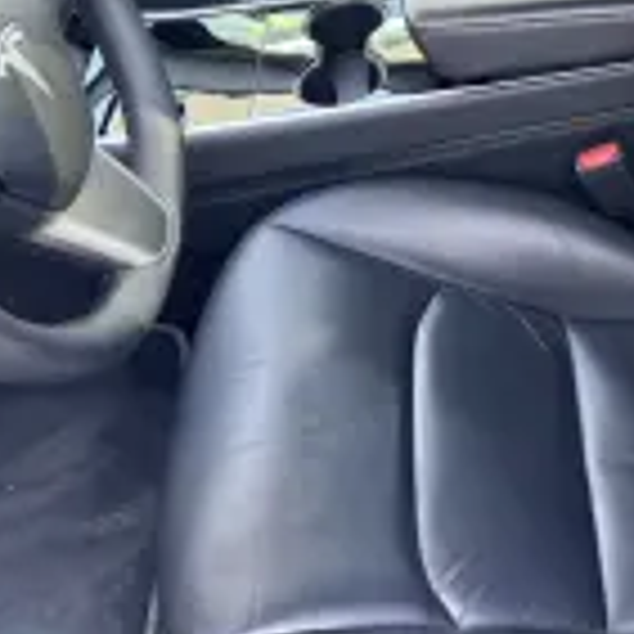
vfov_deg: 30.7
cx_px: 481
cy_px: 112
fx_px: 1119
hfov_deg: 31.0
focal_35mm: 54
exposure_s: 1/94
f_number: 1.78
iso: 200
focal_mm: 6.76
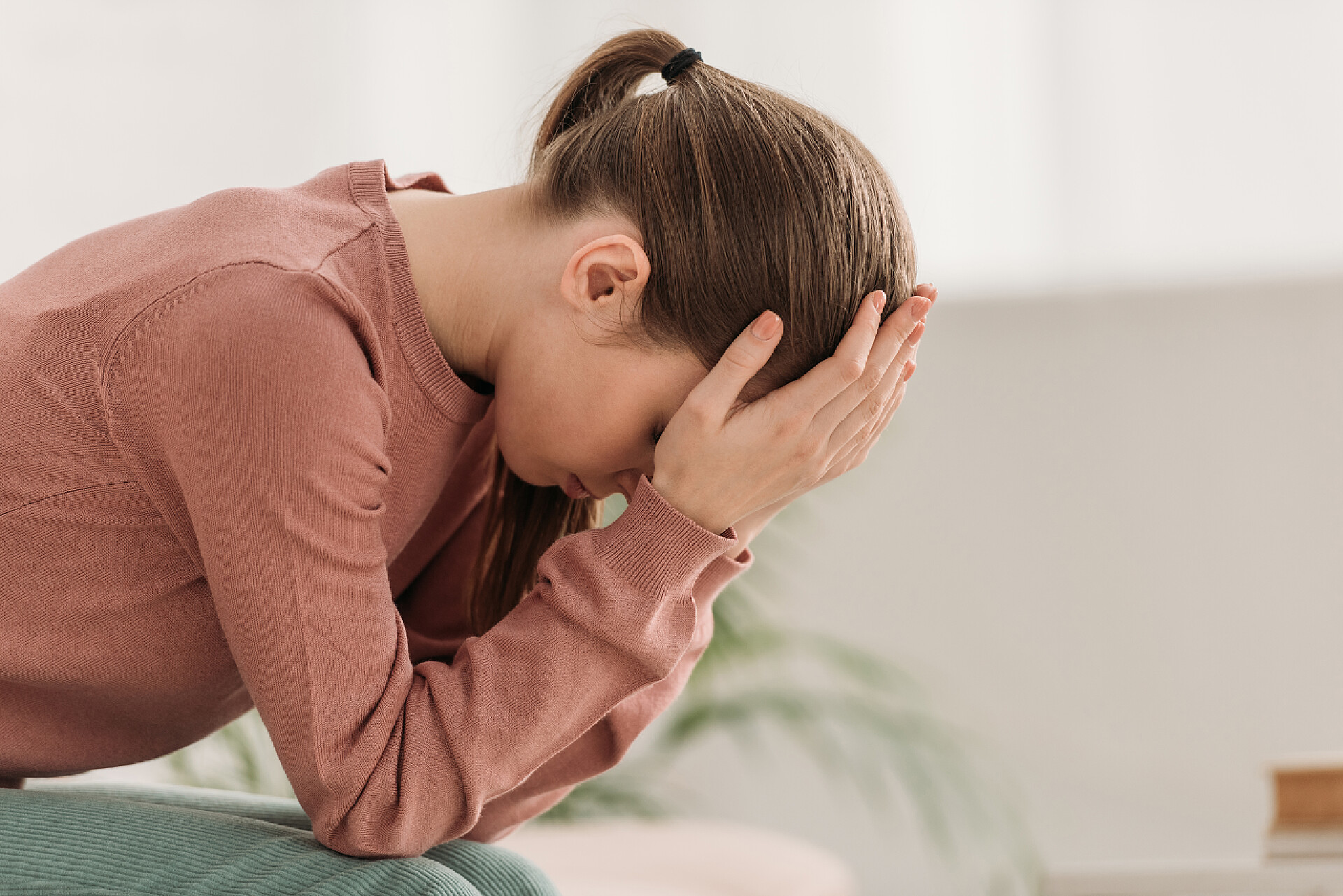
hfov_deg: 10.3
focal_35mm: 200
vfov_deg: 6.9
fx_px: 7462
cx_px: 672
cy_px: 448
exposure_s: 1/160
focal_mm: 200
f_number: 2.8
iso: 320
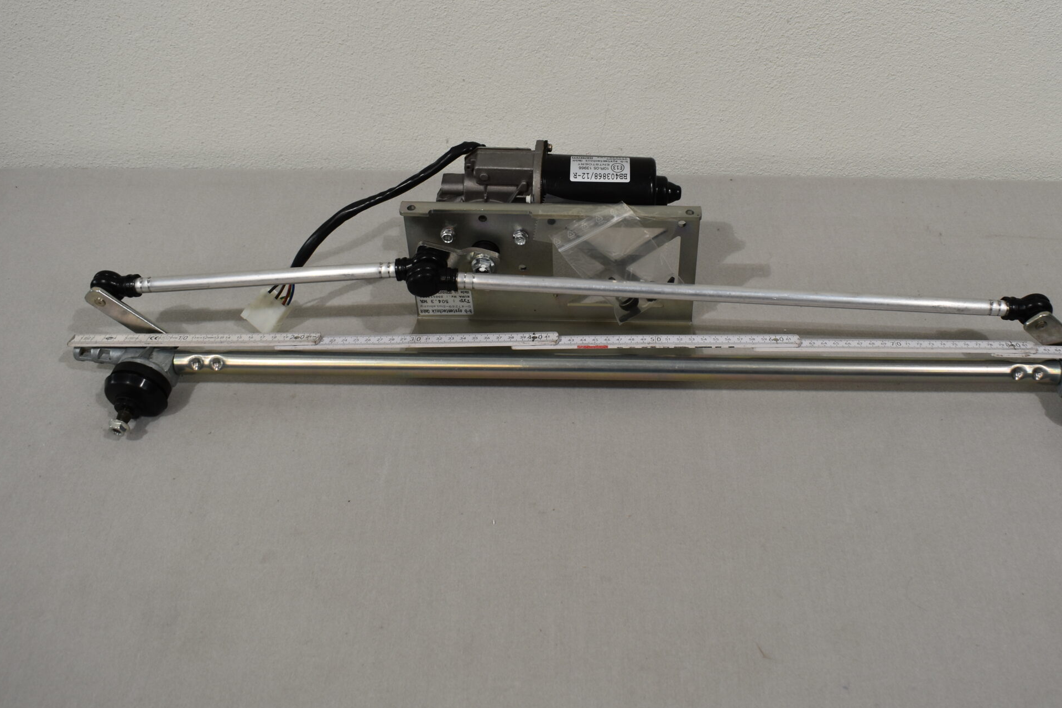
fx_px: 1062
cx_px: 613
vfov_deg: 36.7
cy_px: 268
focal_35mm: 36
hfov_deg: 52.9
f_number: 5.6
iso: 320
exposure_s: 1/125
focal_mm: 18
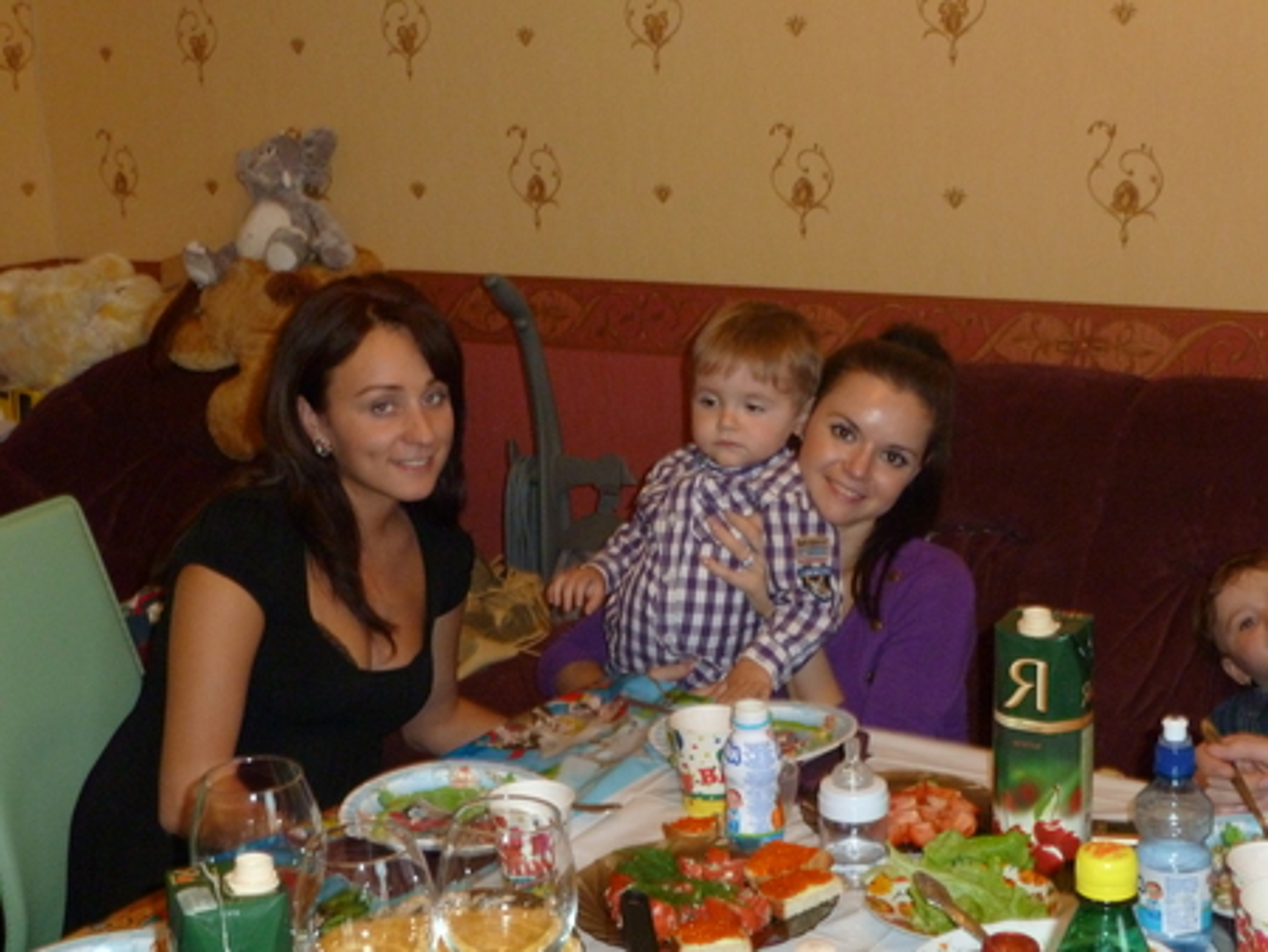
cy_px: 476
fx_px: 1906
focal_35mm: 52
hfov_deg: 36.8
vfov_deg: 28.1
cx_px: 634
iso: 400
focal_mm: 8.5
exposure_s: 1/30
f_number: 3.8
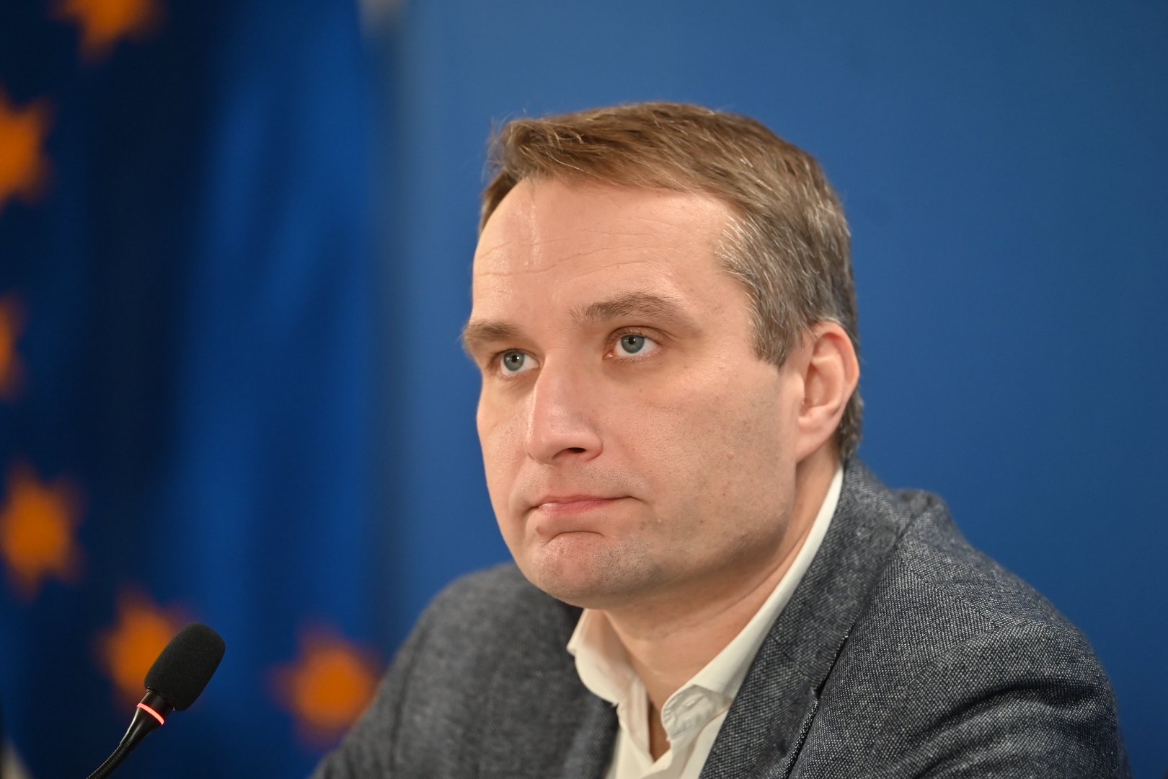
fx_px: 5353
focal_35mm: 165
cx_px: 584
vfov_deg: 8.3
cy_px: 390
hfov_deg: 12.5
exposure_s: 1/160
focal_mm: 165
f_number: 2.8
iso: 1100
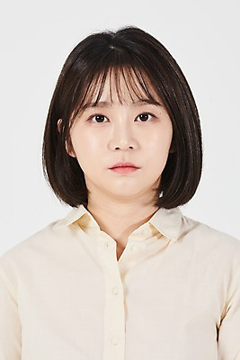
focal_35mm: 200
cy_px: 180
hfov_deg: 6.9
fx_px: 1998
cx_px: 120
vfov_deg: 10.3
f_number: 13
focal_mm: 200
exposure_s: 1/125
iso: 100
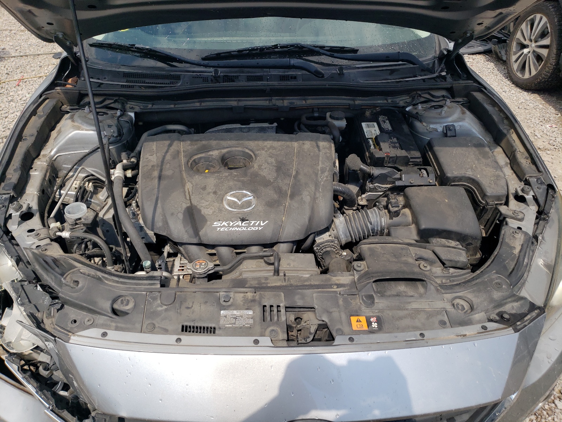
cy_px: 211
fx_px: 422
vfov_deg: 53.1
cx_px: 281
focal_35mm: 26
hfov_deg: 67.3
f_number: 1.5
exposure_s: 1/3333
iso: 50
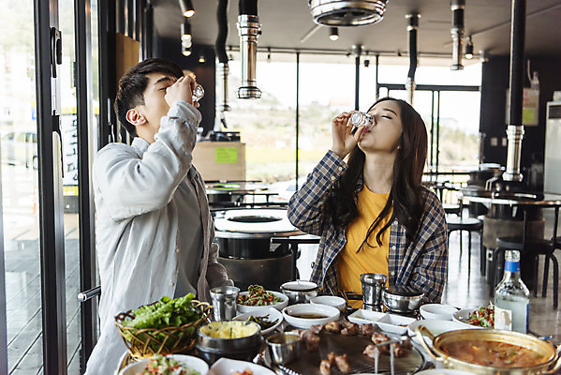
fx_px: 561
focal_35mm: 36
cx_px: 280
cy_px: 188
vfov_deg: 36.9
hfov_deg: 53.1
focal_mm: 36
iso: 800
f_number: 2.8
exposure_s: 1/1600
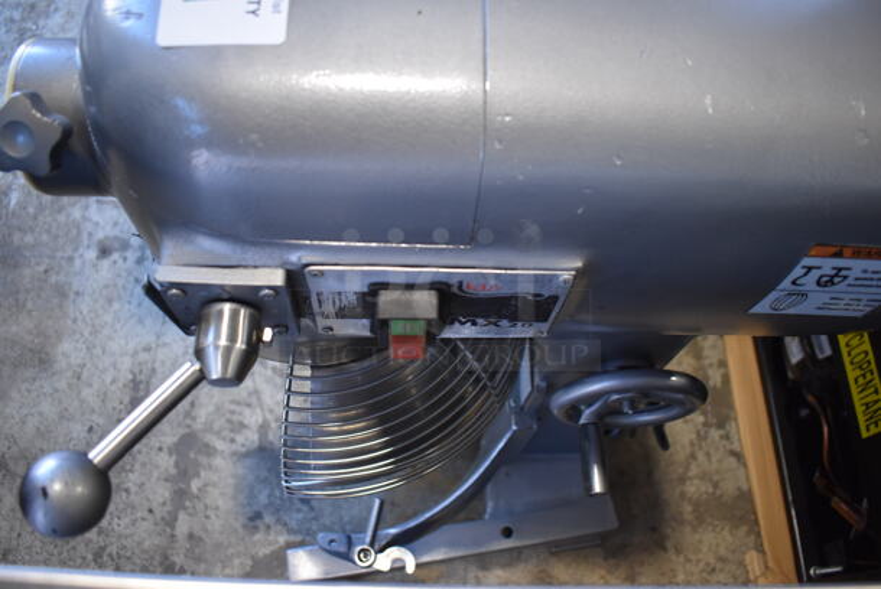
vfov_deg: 43.7
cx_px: 440
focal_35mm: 30
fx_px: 735
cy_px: 294
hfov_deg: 61.9
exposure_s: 1/125
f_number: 3.5
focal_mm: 20
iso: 1400
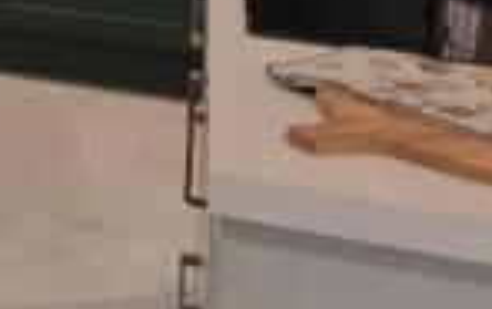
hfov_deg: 16.3
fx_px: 1343
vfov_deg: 12.0
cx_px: -470
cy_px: -258
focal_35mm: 100
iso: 200
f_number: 1.8
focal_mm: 6.7
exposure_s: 1/100
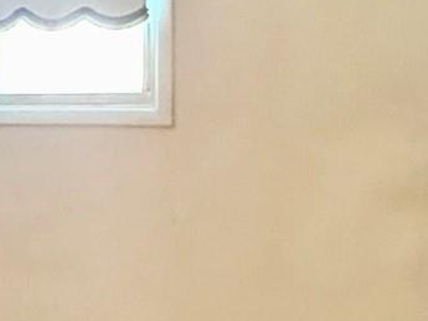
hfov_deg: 21.6
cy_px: 167
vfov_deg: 17.8
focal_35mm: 83
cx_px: -108
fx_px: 1027
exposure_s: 1/40
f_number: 2.2
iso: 1250
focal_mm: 2.22
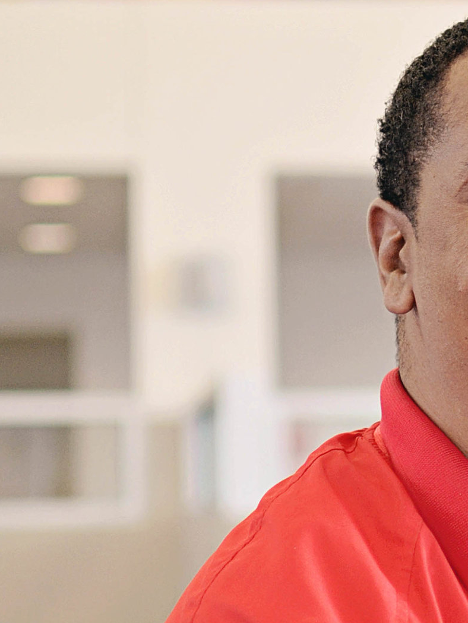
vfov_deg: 11.4
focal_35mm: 173
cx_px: 558
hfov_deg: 8.5
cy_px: 453
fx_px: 3111
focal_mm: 35
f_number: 1.8
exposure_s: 1/400
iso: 400
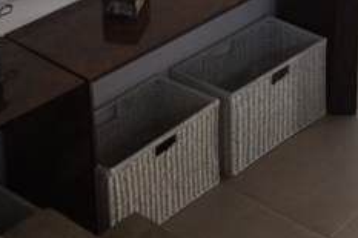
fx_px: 1113
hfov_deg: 18.3
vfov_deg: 11.3
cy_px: -197
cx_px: 202
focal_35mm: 112
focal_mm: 18
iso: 400
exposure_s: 1/50
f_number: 3.5
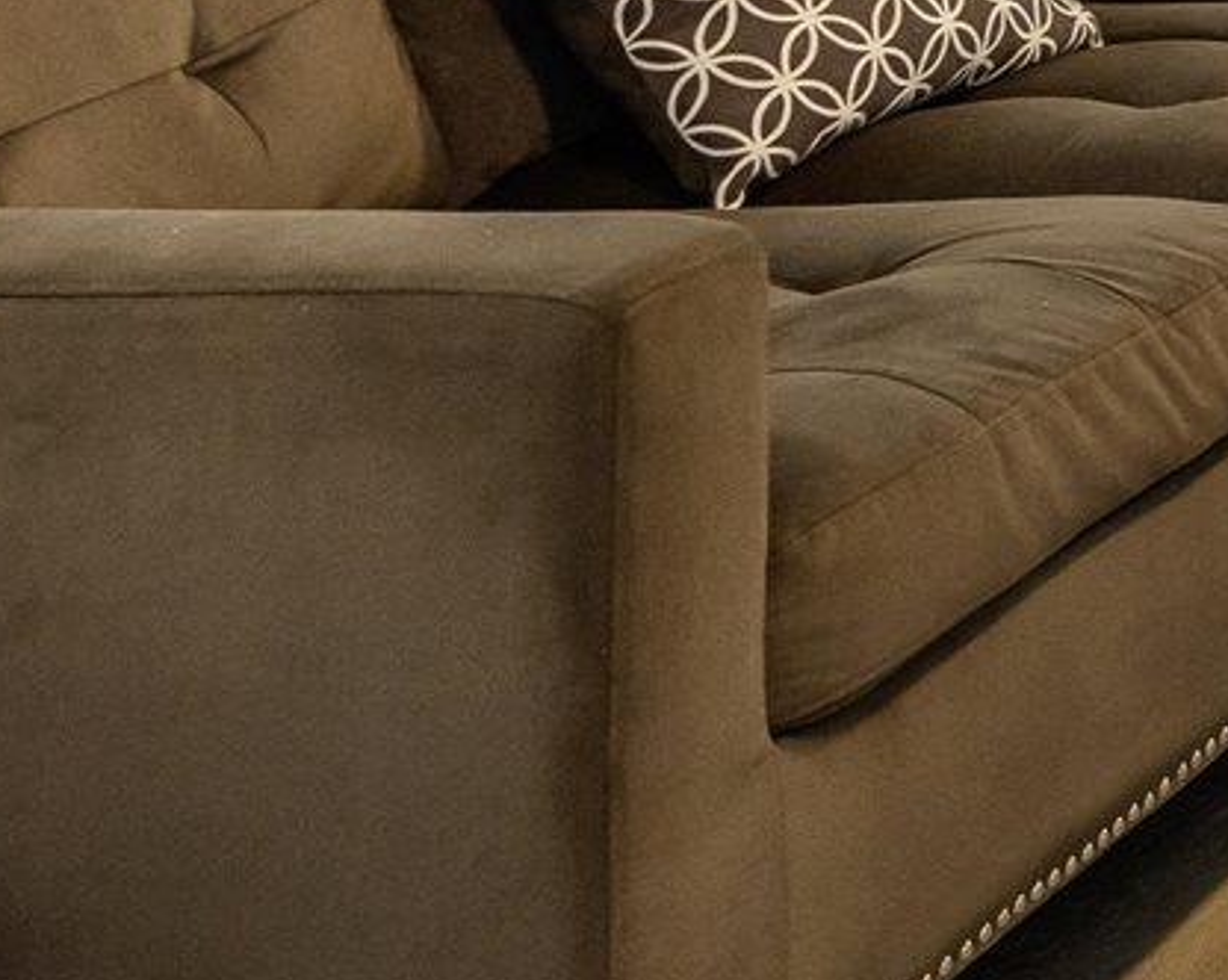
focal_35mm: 111
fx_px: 4030
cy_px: -747
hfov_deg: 11.8
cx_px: 3409
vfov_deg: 12.7
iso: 400
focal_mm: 16
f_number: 8
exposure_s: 1/6
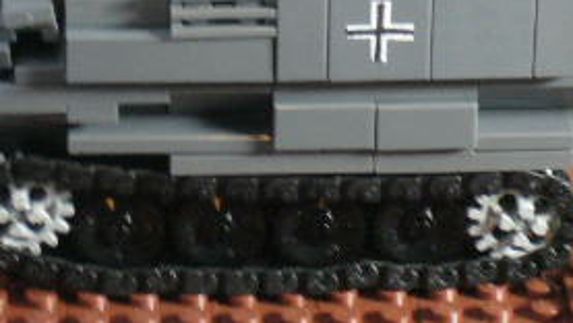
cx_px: 298
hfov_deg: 8.8
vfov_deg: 5.0
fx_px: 3708
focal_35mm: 244
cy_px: -21
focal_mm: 16.1
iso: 200
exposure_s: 1/13
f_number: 4.8
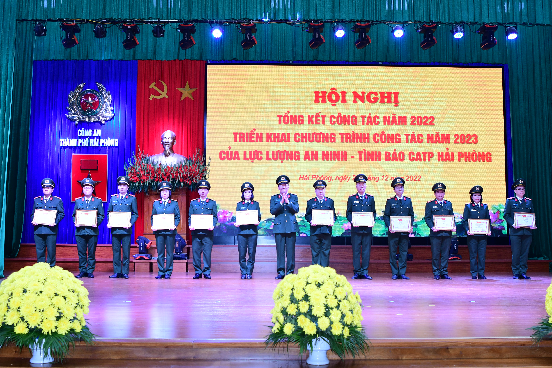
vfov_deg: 33.0
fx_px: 621
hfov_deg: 47.9
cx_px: 276
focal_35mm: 40
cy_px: 184
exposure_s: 1/200
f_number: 3.5
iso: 1000
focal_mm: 27
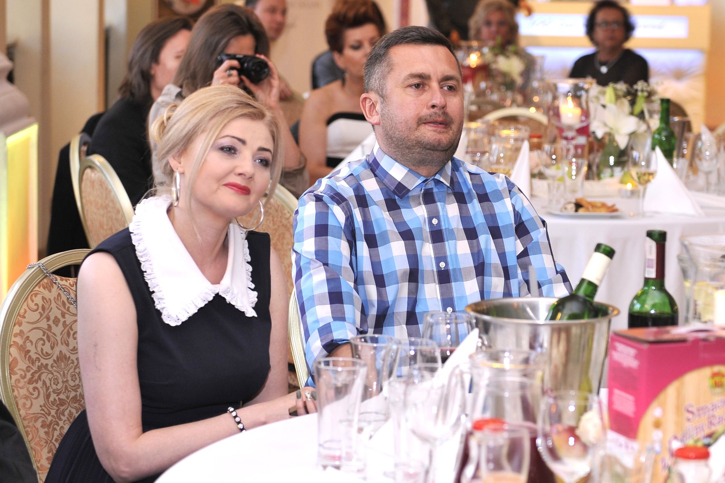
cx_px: 362
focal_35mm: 70
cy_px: 242
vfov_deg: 19.5
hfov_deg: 28.8
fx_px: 1410
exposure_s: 1/125
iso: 800
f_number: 3.5
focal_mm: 70
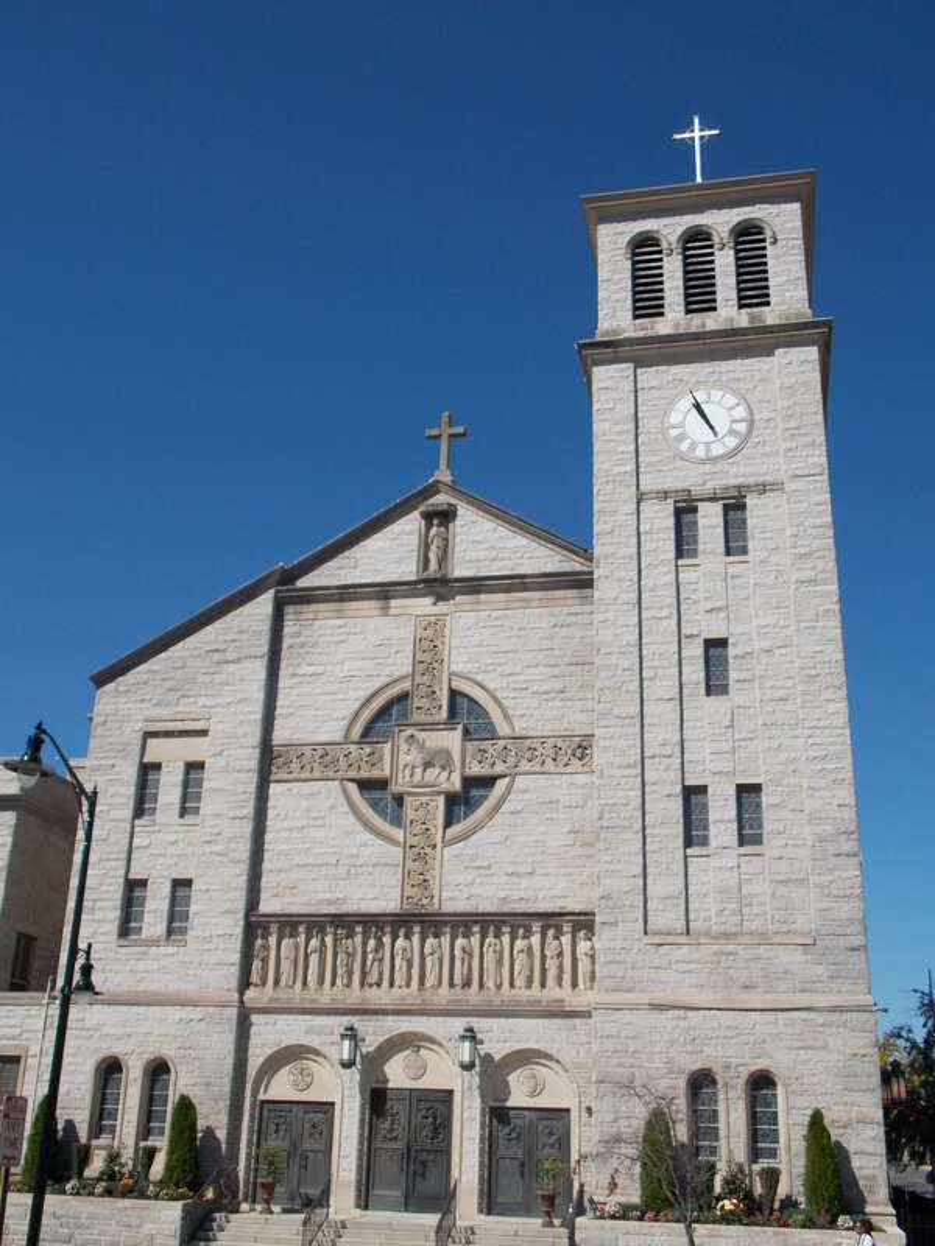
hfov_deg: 41.8
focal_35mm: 34
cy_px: 623
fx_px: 1224
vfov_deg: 54.0
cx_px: 468
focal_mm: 6.1
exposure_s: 1/1500
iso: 80
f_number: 3.4
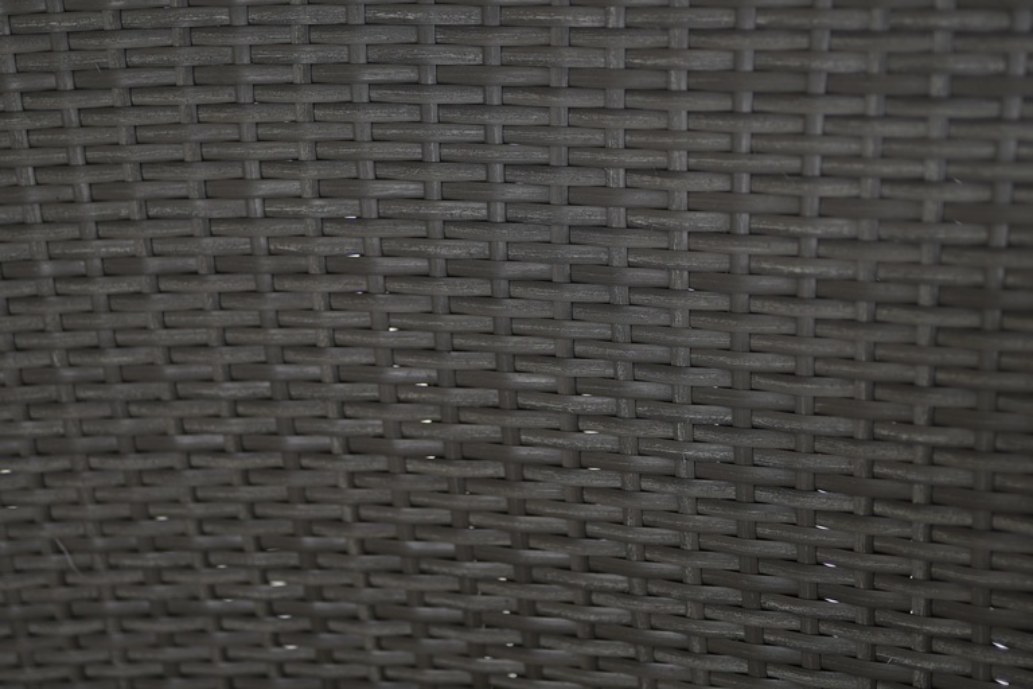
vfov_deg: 27.0
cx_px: 516
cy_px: 344
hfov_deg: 39.6
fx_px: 1435
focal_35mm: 50
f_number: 1.4
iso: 50
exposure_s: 1/100
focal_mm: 50
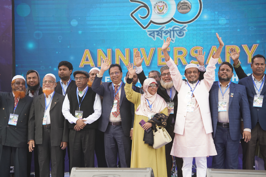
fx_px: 628
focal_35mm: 85
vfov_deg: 16.1
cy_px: 88
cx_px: 133
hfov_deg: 23.9
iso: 640
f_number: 4
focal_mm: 85
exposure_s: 1/200
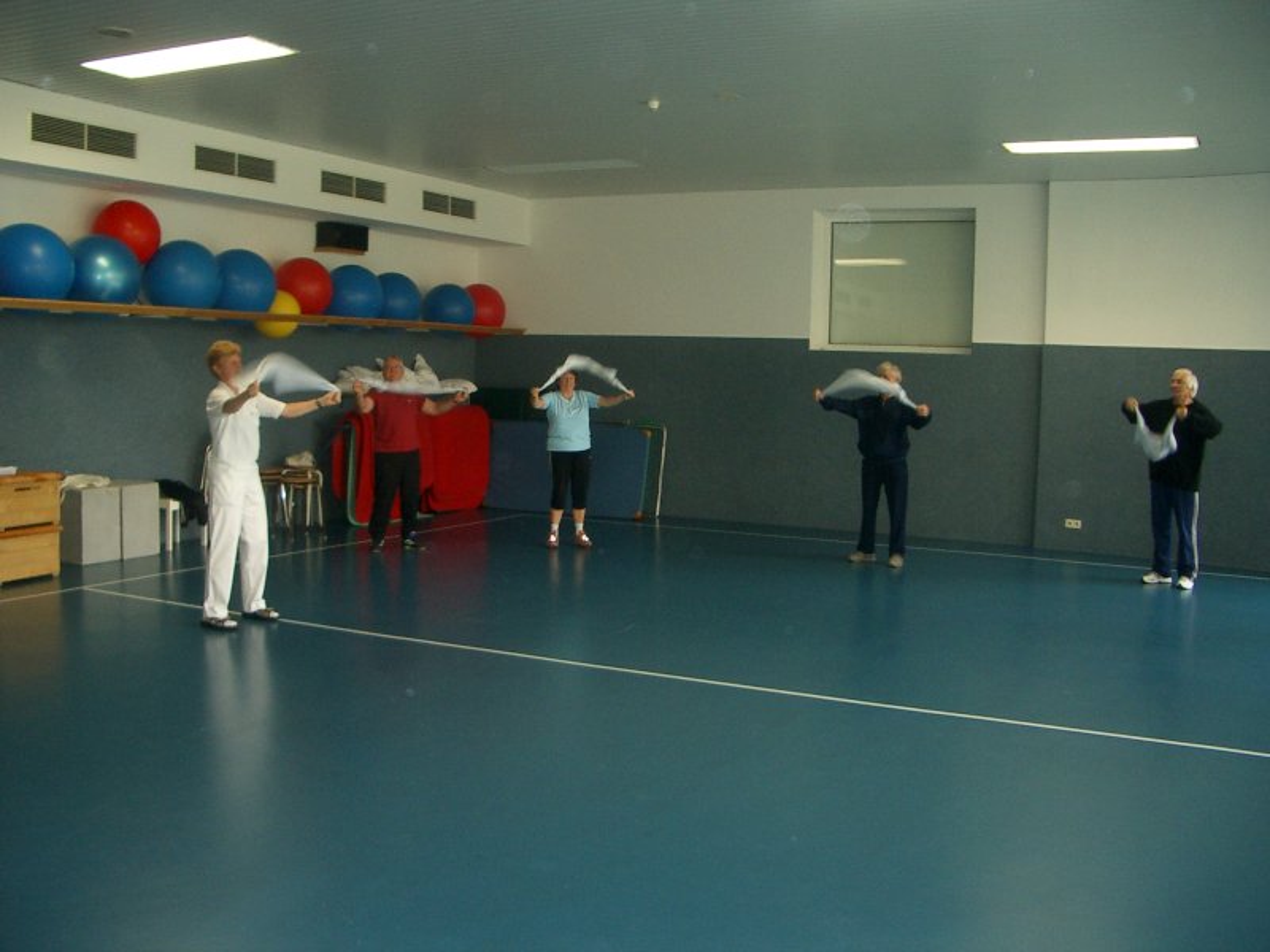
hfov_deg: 52.6
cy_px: 476
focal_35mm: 35
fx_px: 1284
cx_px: 635
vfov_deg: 40.7
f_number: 2.6
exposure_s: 1/40
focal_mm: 5.8
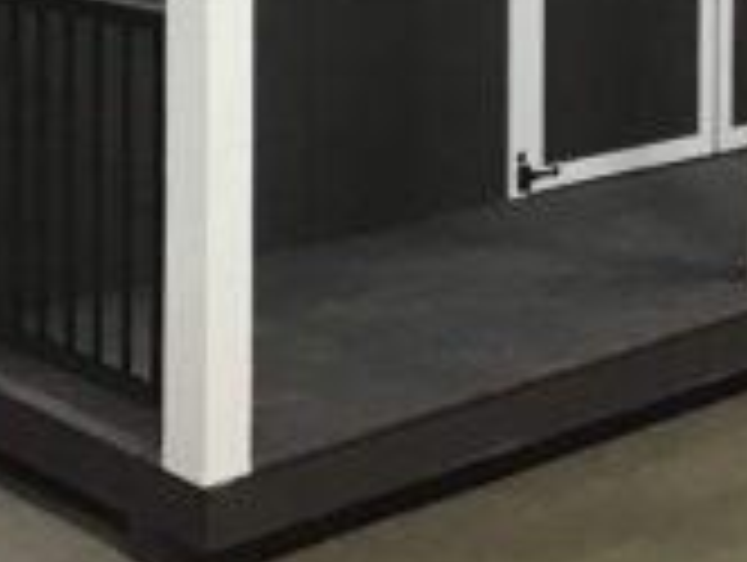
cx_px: 436
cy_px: -178
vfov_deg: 14.9
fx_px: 2053
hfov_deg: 20.6
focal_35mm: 95
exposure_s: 1/30
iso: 200
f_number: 2.4
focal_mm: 3.3
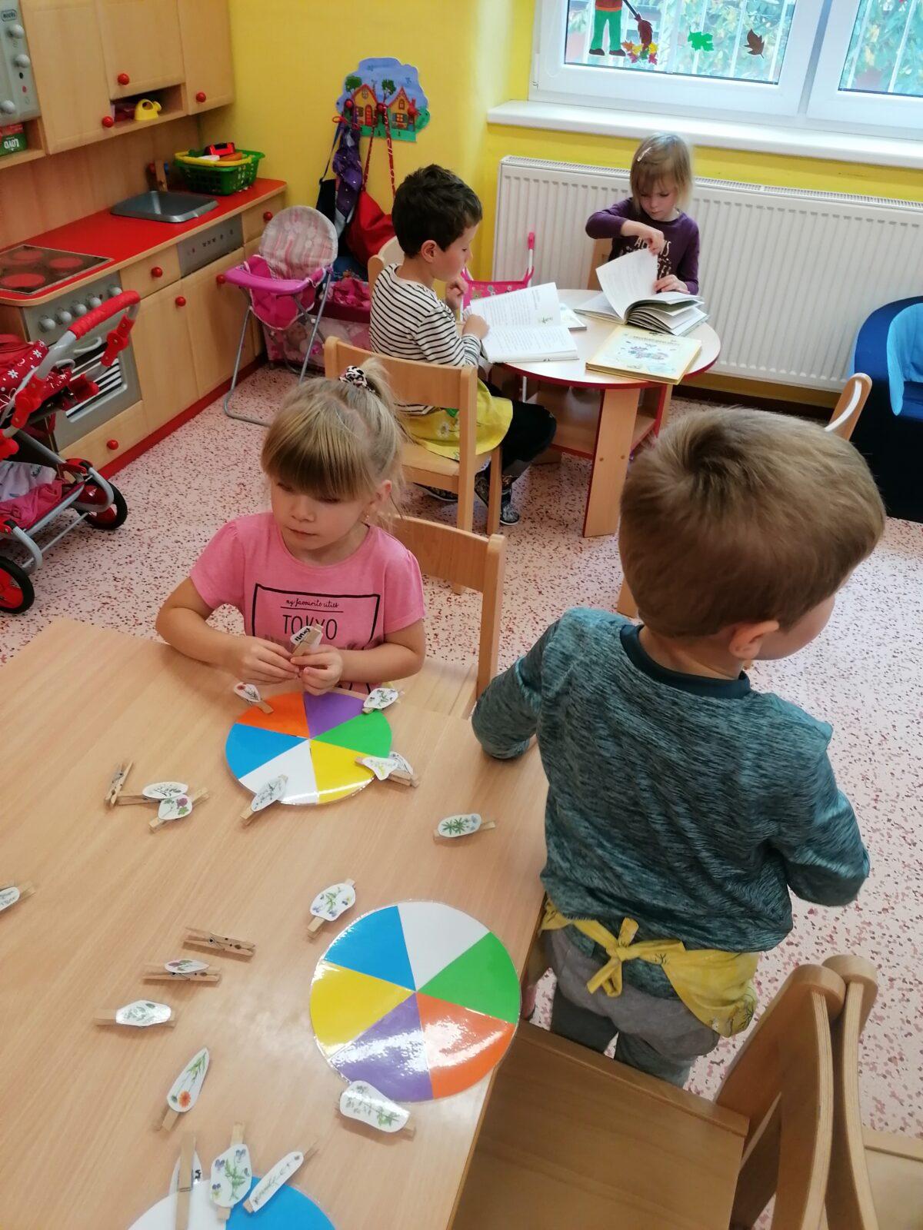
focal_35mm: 27
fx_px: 960
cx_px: 462
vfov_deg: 65.3
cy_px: 615
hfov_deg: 51.4
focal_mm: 4.75
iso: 160
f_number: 1.8
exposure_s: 1/100
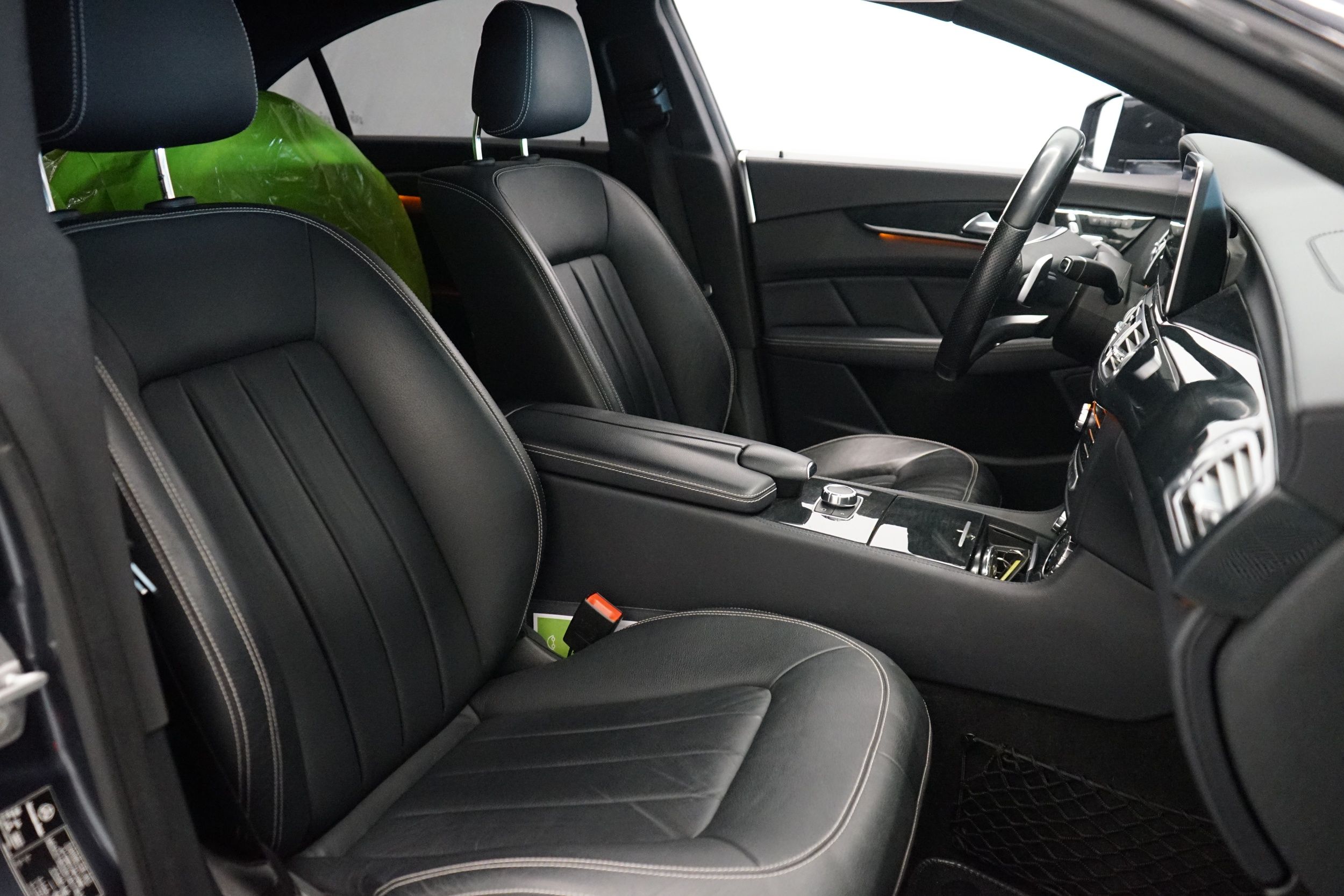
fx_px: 1120
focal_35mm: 30
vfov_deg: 43.6
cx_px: 672
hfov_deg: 61.9
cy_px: 448
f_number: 3.5
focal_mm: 30
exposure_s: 1/125
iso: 6400
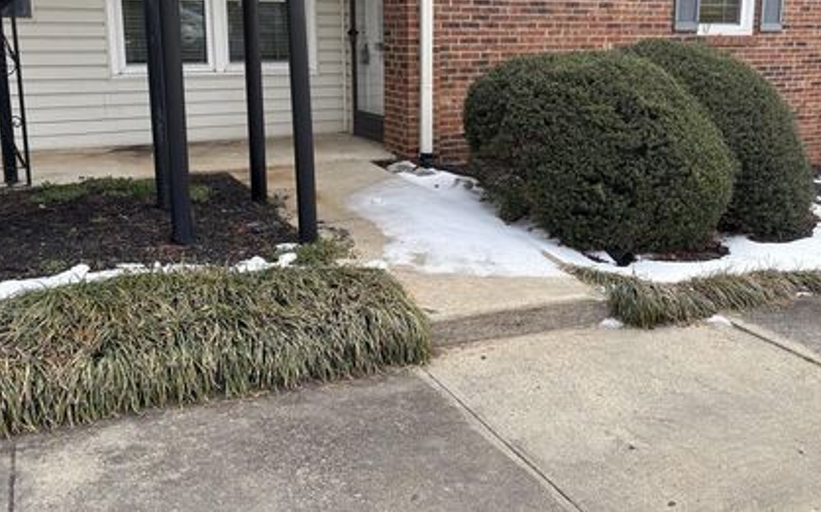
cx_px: 436
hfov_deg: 58.1
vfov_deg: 37.8
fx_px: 738
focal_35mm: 33
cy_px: 164
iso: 50
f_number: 1.6
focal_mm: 5.96
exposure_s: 1/660
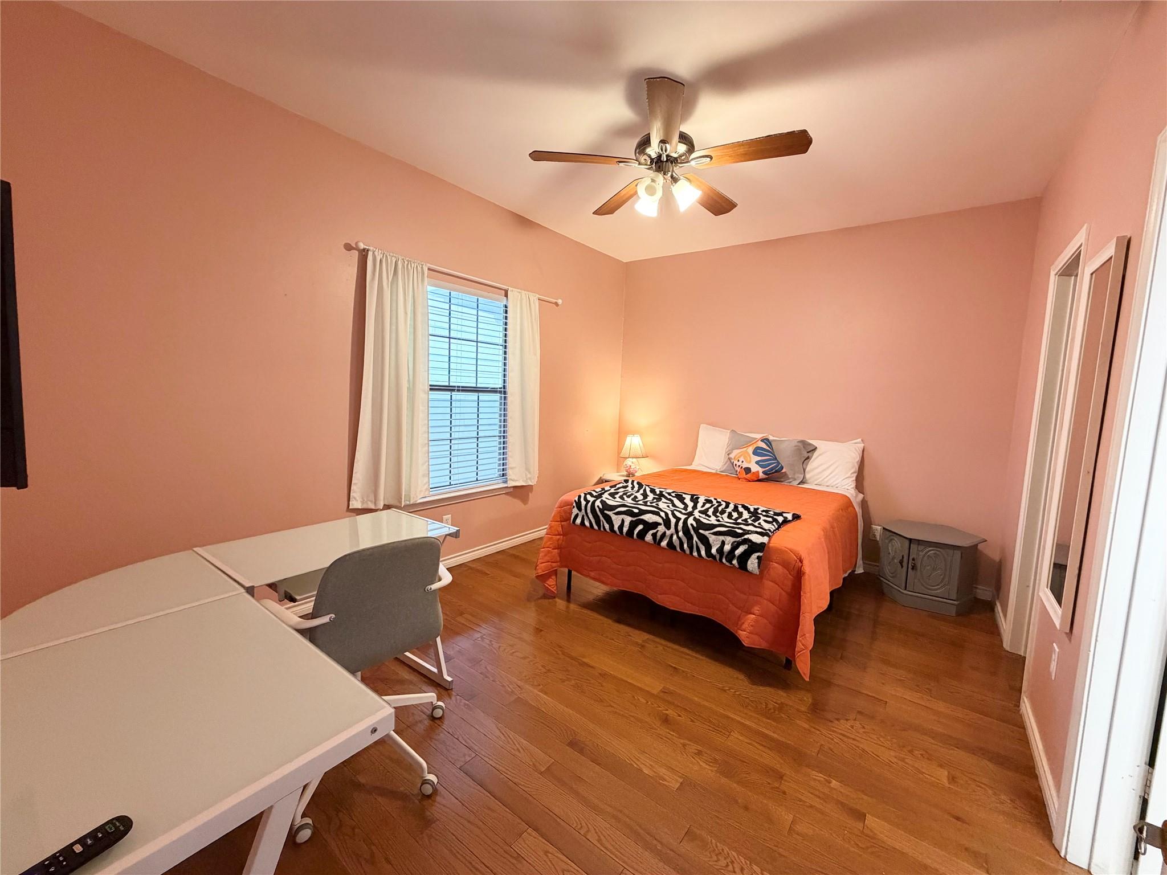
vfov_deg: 85.7
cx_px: 584
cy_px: 438
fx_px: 472
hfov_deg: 102.1
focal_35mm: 14
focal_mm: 2.22
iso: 320
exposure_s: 1/60
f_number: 2.2
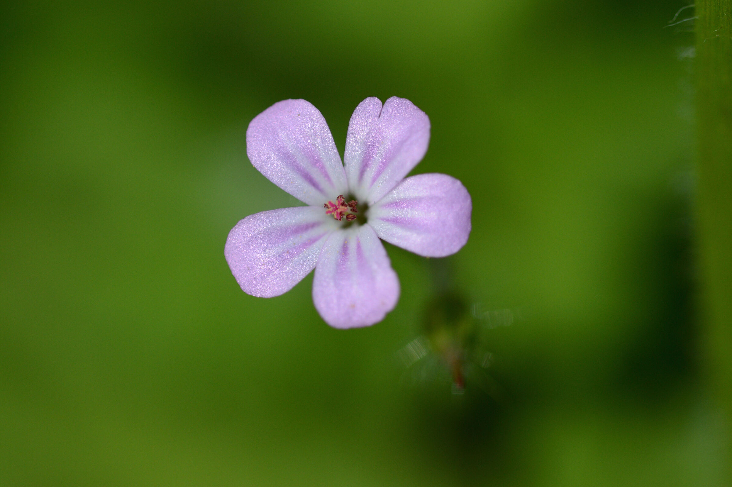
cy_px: 244
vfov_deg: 8.7
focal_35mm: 158
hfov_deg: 13.1
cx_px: 366
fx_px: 3200
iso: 400
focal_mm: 105
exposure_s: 1/2000
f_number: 5
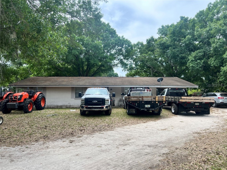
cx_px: 114
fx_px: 170
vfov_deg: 53.1
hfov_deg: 67.3
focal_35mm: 26
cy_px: 85
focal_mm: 5.7
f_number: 1.5
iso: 50
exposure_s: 1/1209
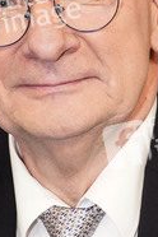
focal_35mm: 88
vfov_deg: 23.0
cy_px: 75
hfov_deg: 15.5
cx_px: 52
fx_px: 579
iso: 2000
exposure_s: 1/125
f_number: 5.6
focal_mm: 41
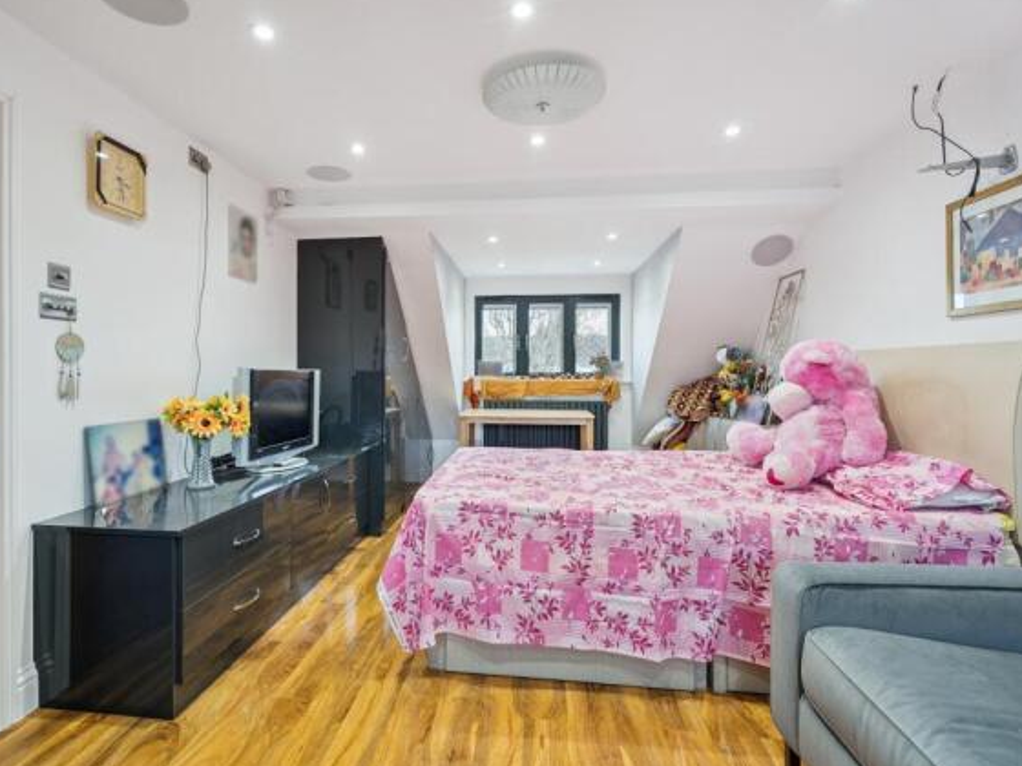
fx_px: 531
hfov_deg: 87.5
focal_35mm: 18
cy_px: 386
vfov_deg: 71.6
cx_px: 463
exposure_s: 1/6
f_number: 5
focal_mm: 16
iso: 200
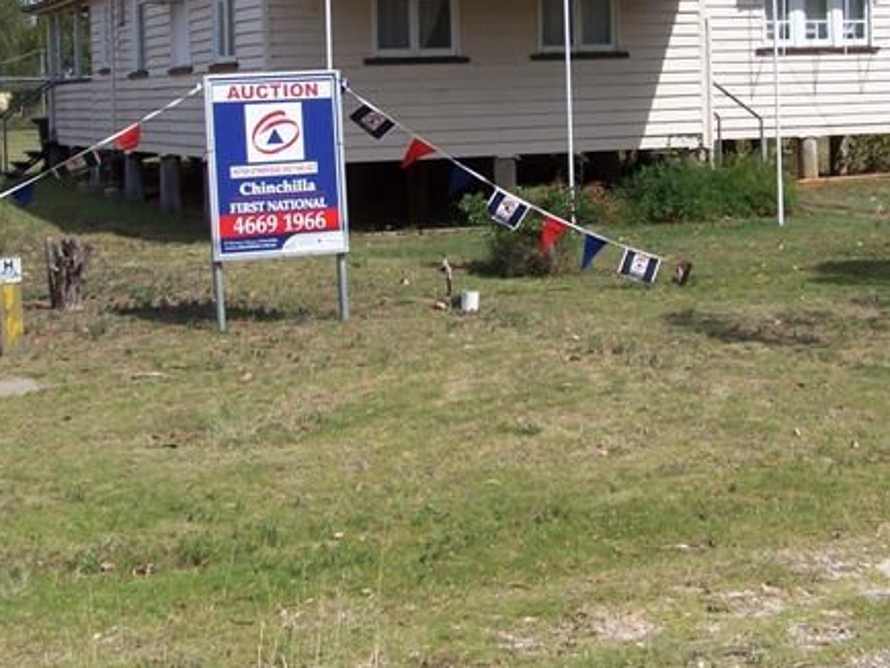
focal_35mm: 70
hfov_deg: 27.8
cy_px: 96
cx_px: 449
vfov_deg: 20.7
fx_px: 1801
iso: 80
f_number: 4
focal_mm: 6.3
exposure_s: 1/1000
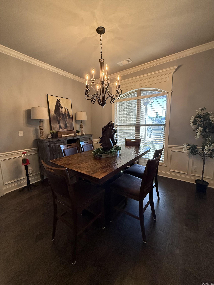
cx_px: 107
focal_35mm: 14
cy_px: 142
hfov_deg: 85.7
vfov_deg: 102.1
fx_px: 115
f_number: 2.2
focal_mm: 2.22
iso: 320
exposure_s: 1/120
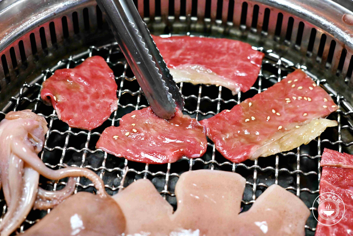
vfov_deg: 18.2
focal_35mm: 75
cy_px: 118
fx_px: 735
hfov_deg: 27.0
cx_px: 176
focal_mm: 50
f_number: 3.2
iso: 3600
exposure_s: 1/160
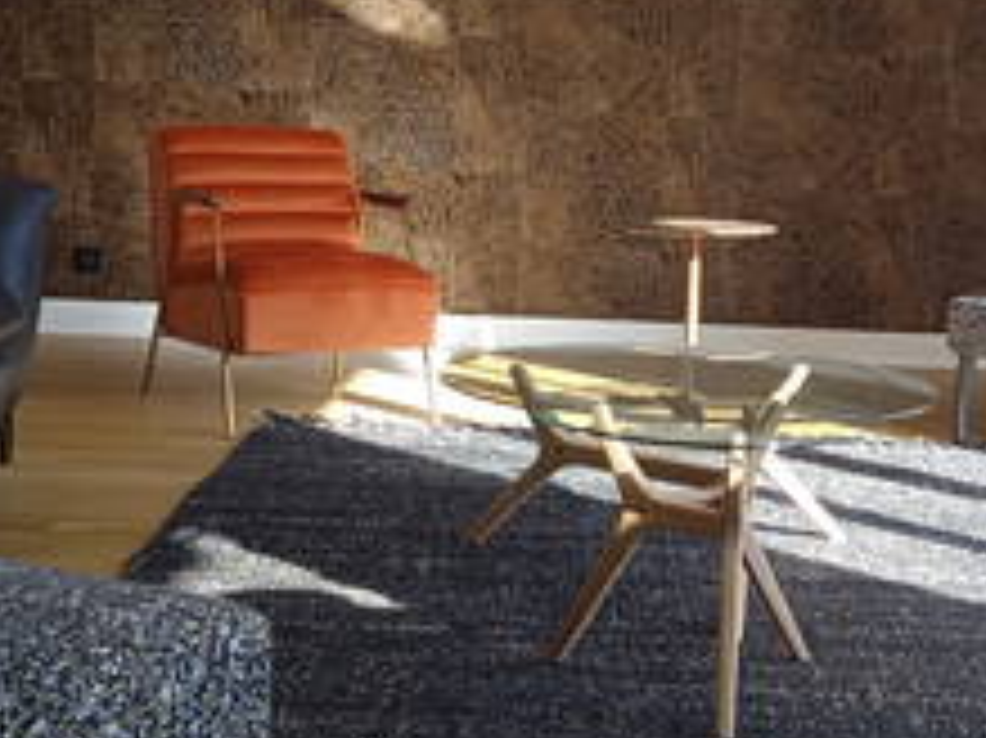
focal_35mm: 46
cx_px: 653
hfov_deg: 40.8
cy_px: 256
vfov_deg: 31.3
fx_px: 1310
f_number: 2.2
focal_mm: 3.43
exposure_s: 1/50
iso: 117
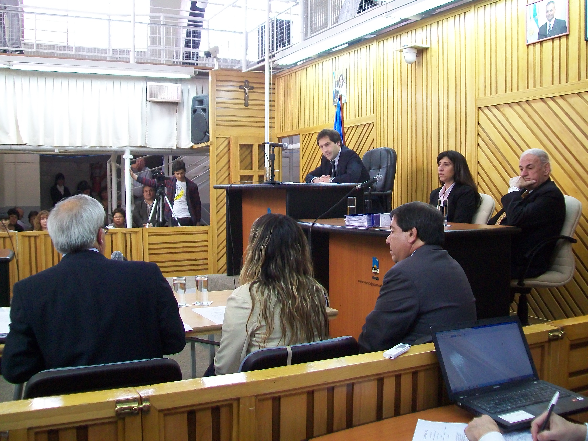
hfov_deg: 51.4
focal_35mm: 36
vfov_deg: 39.7
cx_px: 294
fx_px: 612
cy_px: 220
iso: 160
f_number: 2.7
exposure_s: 1/50
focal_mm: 6
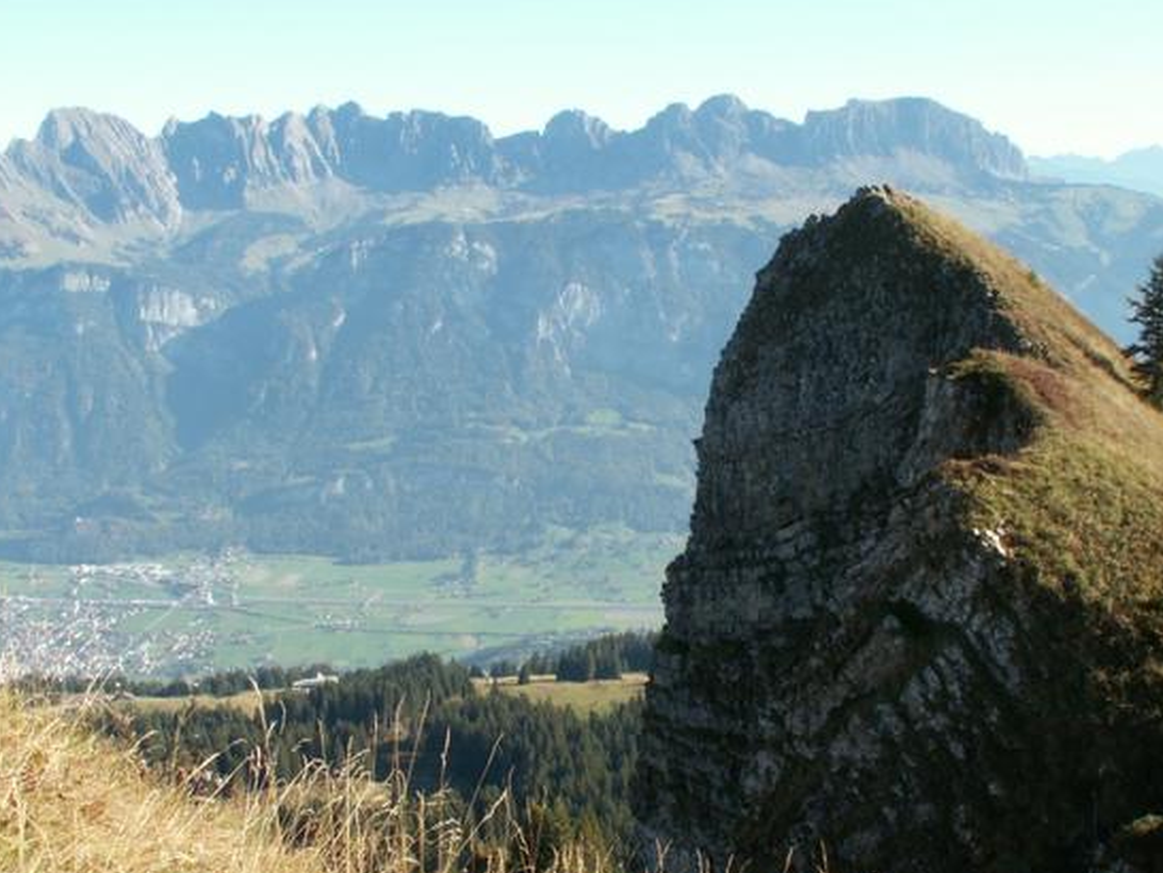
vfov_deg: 35.1
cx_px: 588
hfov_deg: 45.8
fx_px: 1378
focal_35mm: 41
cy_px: 496
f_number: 8
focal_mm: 5.86
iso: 50
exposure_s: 1/50
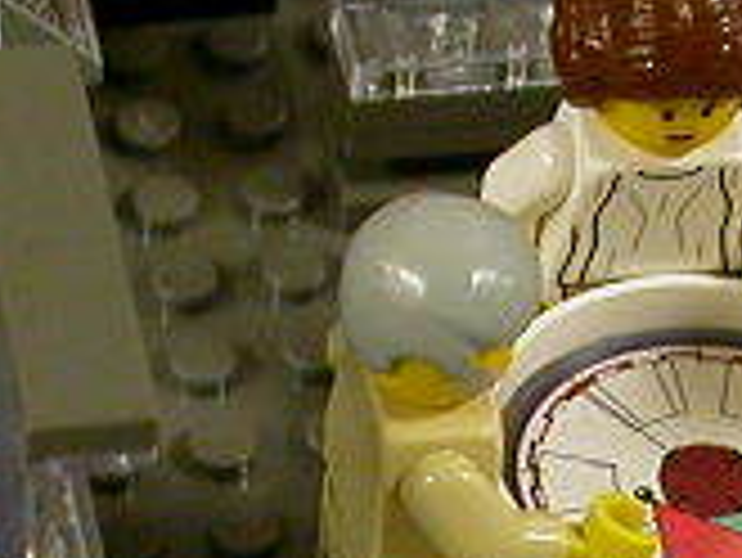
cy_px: 662
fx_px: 5062
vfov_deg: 6.3
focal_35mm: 236
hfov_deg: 8.4
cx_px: 427
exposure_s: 1/15.7
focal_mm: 7.85
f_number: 2.6
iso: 100
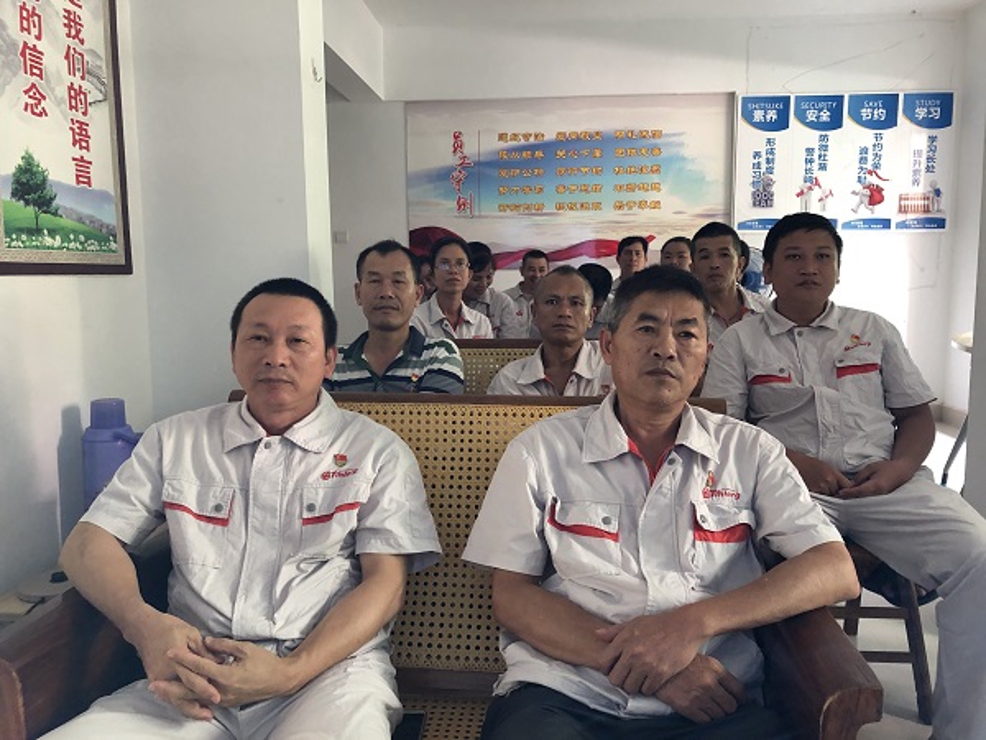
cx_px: 493
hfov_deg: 63.4
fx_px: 798
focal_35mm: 28
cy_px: 370
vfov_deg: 49.7
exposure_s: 1/15
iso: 80
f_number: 1.8
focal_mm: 3.99
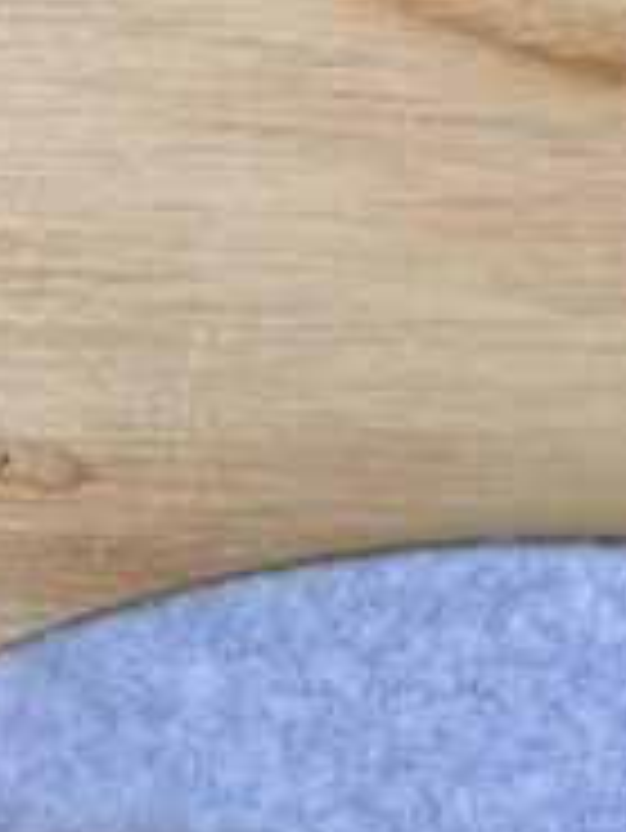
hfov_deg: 10.3
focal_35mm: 144
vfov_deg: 11.3
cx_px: 549
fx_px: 3468
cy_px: 2010
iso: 50
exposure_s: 1/100
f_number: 1.5
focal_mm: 5.7
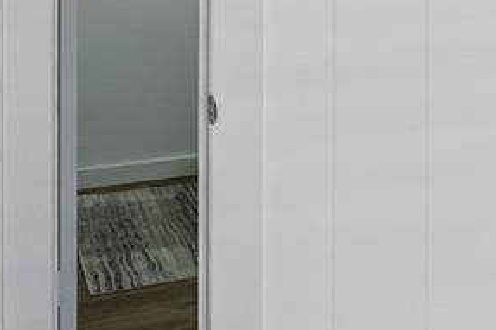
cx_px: 1028
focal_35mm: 82
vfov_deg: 15.6
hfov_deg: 17.0
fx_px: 1135
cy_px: -119
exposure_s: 1/60
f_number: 9
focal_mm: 14.8
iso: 400
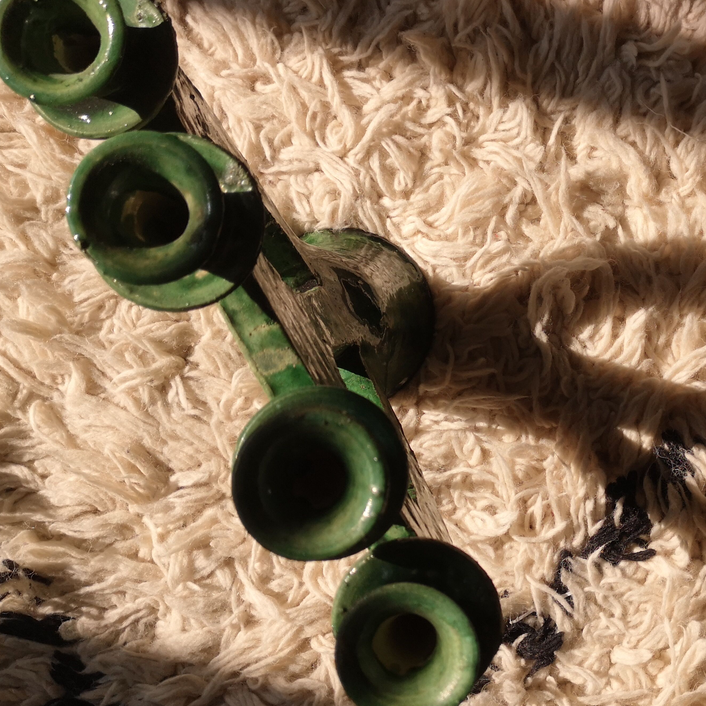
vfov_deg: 36.8
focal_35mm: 46
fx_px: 1061
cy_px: 350
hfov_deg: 36.1
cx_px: 515
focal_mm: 3.95
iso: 50
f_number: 1.8
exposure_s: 1/2037
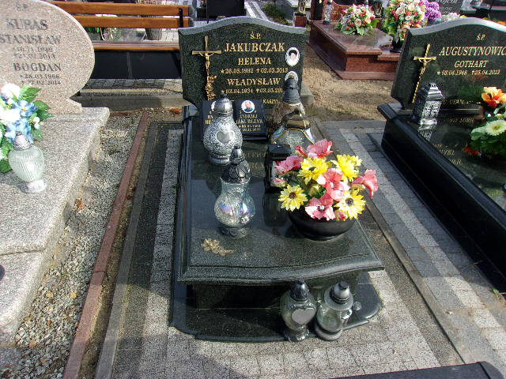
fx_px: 395
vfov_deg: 51.4
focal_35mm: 27
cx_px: 253
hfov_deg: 65.3
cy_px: 190
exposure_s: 1/45
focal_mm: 4.9
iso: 80
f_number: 10.4
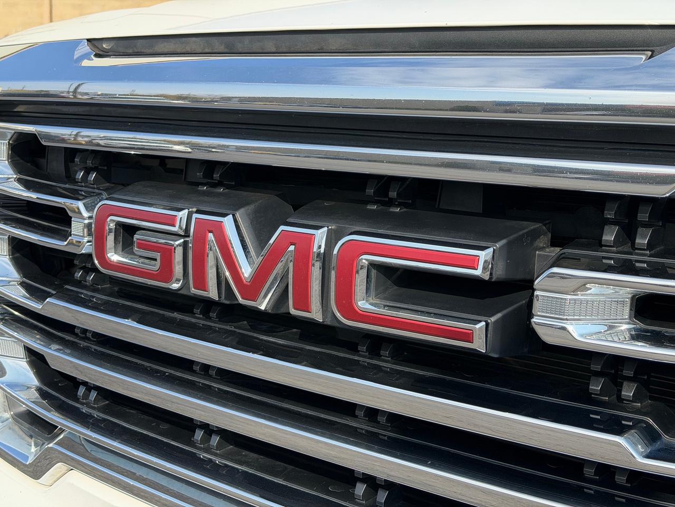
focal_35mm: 48
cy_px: 254
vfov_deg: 30.3
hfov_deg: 39.7
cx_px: 338
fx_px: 936
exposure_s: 1/2667
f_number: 1.78
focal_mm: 6.76
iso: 100
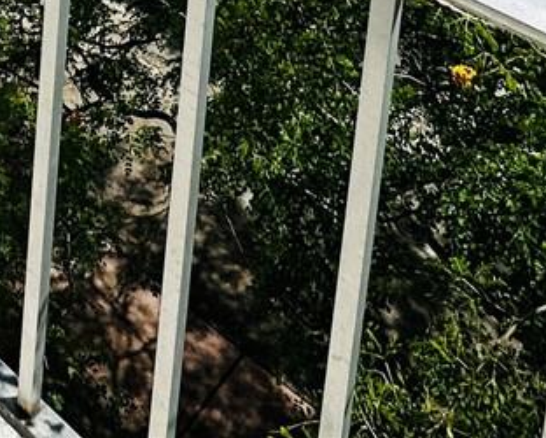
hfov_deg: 23.7
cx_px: -173
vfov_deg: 14.5
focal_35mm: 70
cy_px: -611
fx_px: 1132
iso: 50
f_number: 2.2
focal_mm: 2.22
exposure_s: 1/1795
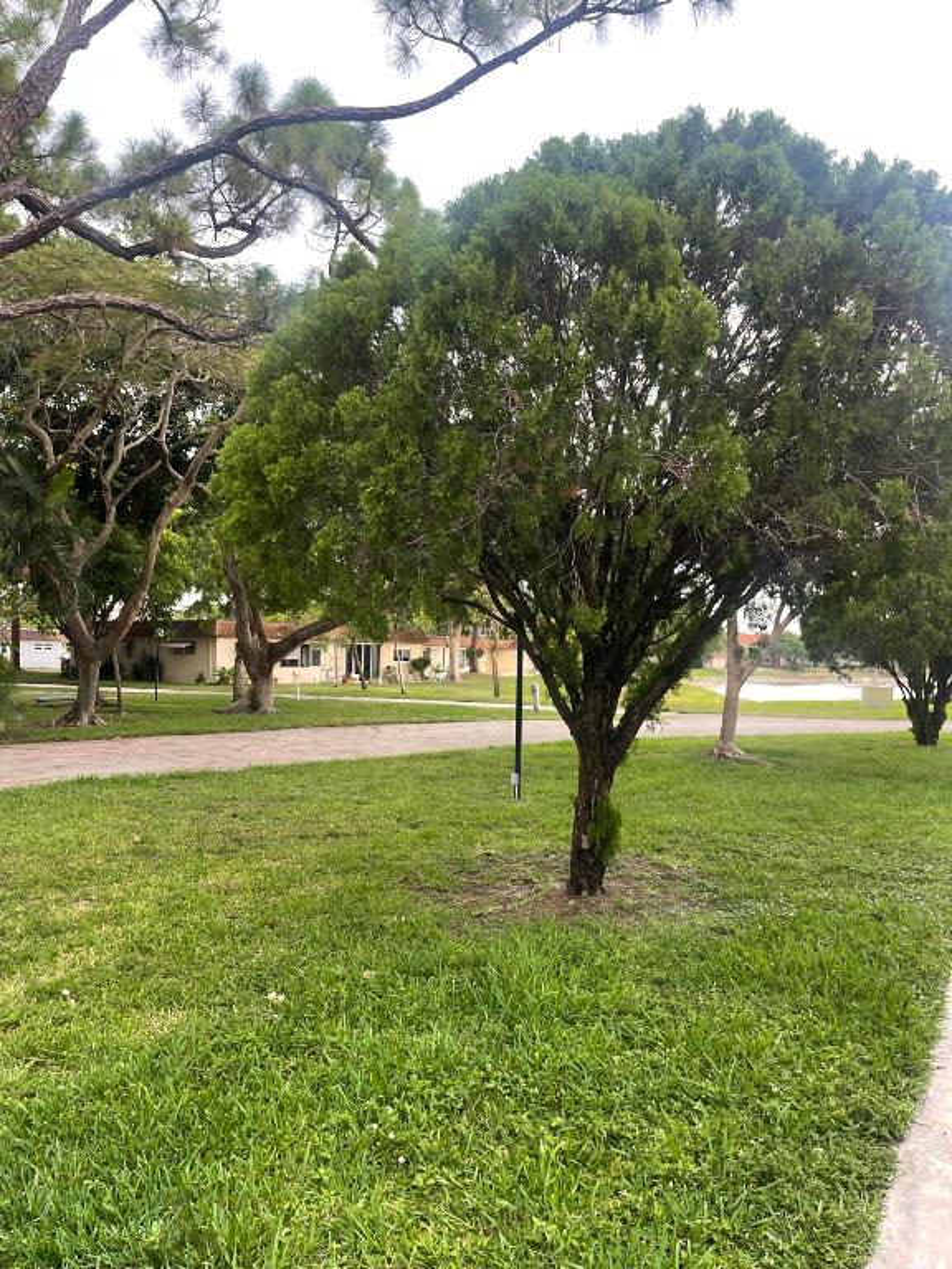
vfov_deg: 69.4
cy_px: 634
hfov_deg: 54.9
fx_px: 917
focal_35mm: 25
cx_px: 476
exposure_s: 1/118
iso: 125
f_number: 1.6
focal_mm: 5.1
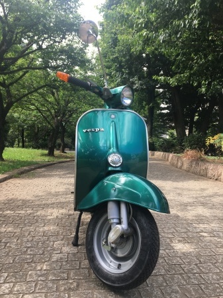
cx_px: 112
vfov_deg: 61.7
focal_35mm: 29
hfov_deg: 48.2
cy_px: 149
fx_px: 249
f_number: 2.2
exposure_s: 1/209
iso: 25
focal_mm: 4.15
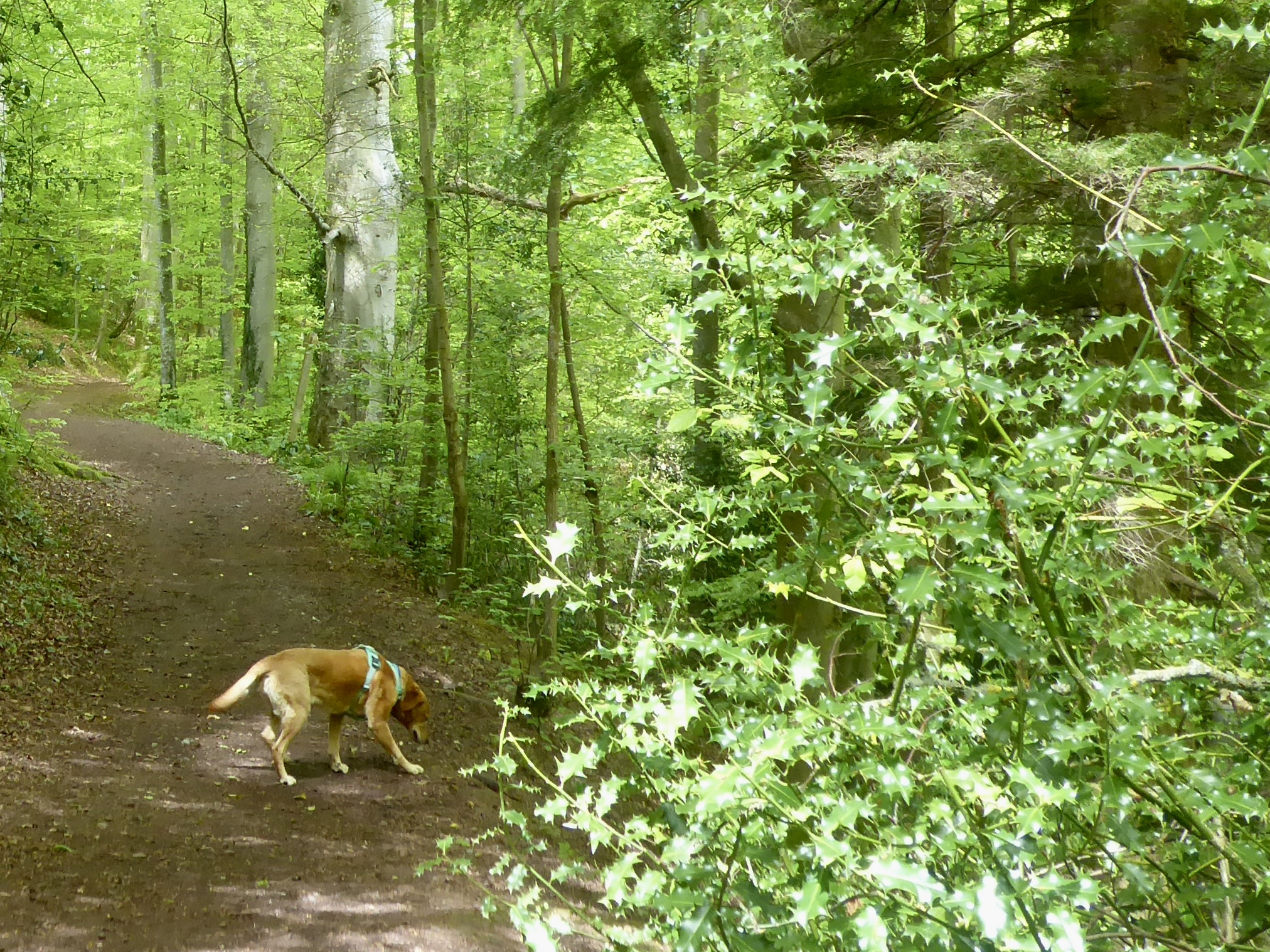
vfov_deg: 17.5
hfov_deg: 22.8
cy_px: 99
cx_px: 55
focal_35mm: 83
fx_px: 3045
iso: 250
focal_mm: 7.2
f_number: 3.8
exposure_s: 1/60
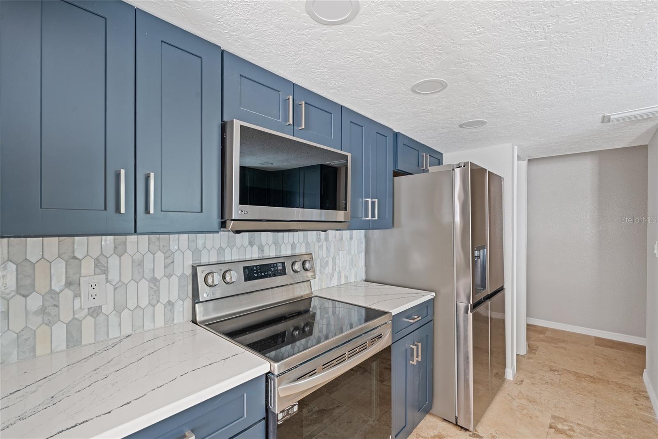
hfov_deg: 96.7
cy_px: 220
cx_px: 329
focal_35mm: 16
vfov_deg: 73.7
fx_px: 292
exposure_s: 4
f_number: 9
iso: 250
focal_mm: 16
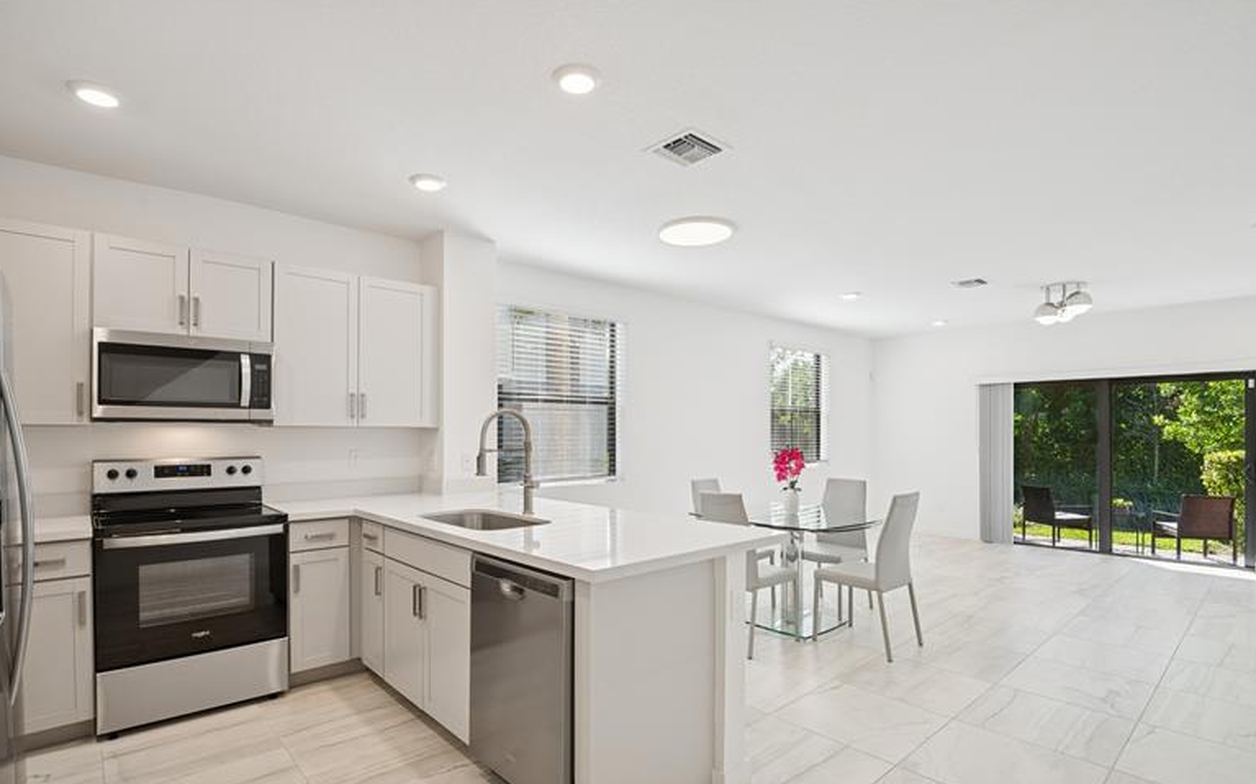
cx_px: 621
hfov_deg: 94.4
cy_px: 424
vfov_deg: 67.9
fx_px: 582
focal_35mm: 17
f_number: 8
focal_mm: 16
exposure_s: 1/60
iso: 250
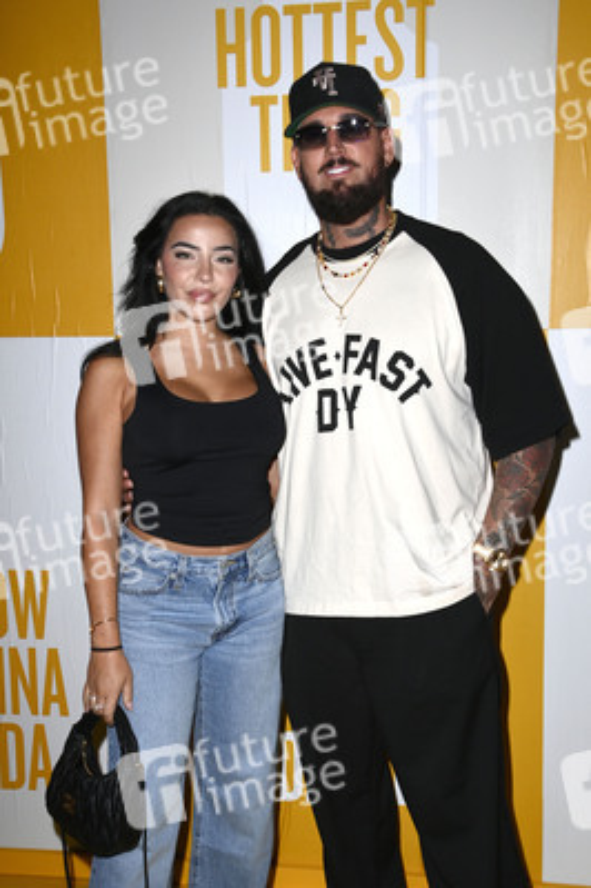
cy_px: 444
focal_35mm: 38
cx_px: 296
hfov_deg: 35.0
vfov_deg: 50.7
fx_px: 937
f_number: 5.6
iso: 1000
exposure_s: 1/100
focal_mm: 38
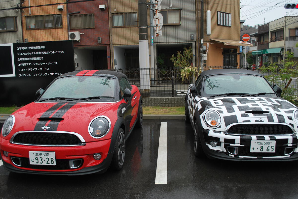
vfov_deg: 43.7
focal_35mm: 30
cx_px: 149
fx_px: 249
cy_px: 100
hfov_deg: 61.9
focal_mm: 20
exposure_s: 1/125
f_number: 5.6
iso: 125
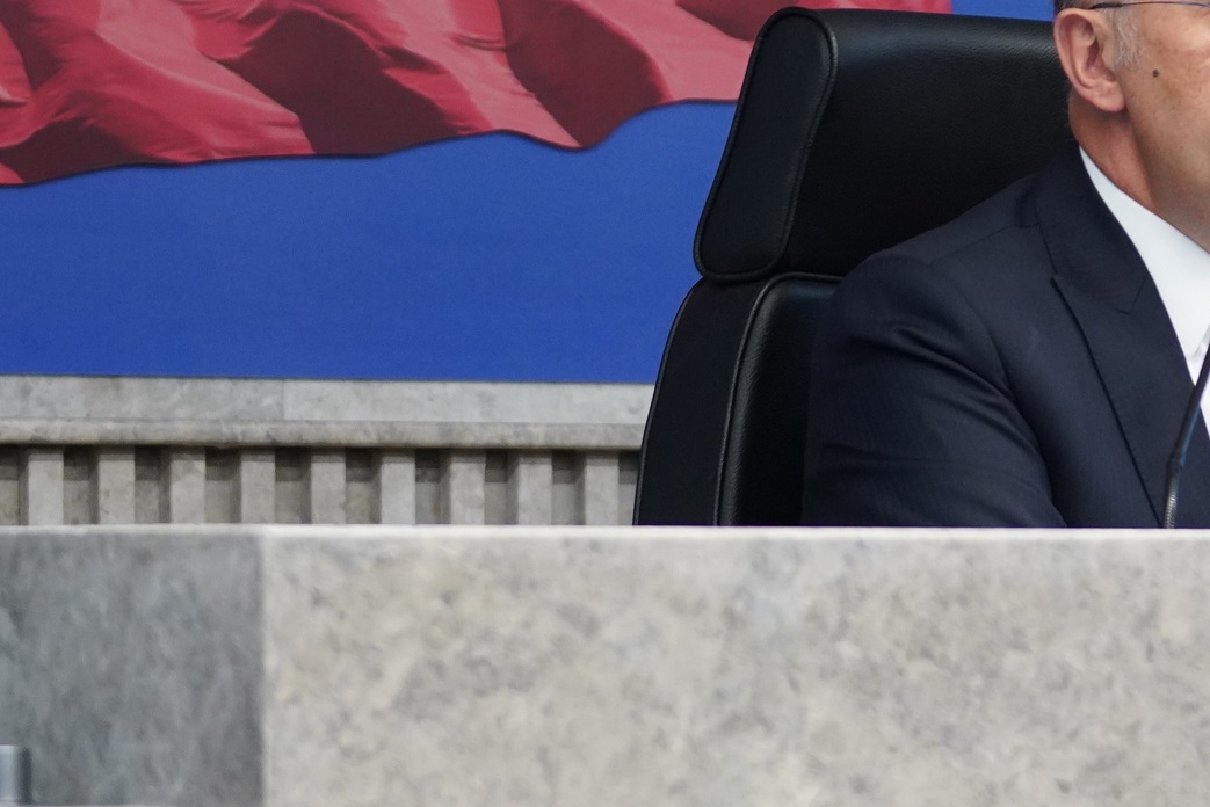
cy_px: 279
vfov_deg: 6.2
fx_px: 7463
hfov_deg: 9.2
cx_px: 1224
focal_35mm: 222
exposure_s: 1/200
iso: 1250
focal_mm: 70
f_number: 2.8
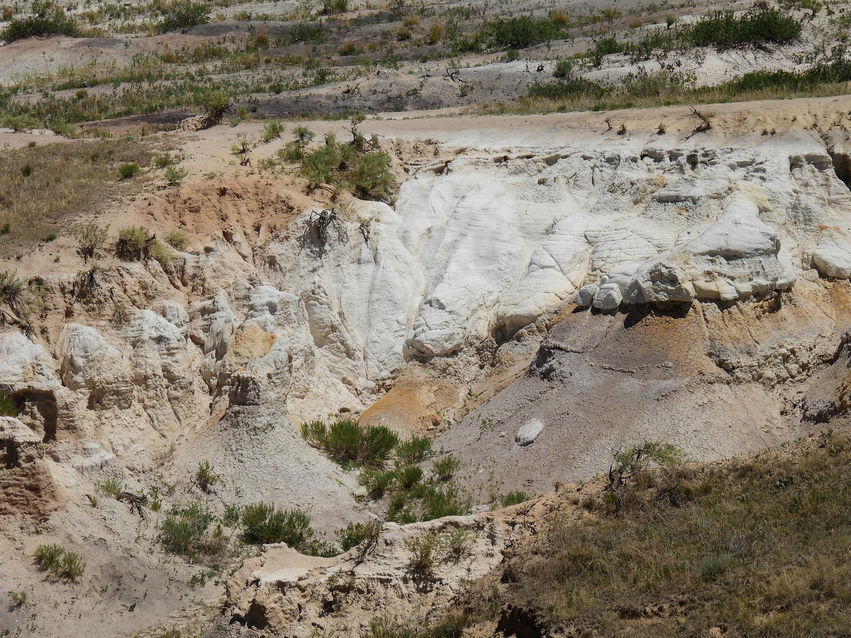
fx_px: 6392
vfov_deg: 5.7
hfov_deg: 7.6
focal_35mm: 260
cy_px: 319
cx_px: 426
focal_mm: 46.4
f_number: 5
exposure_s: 1/1600
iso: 100
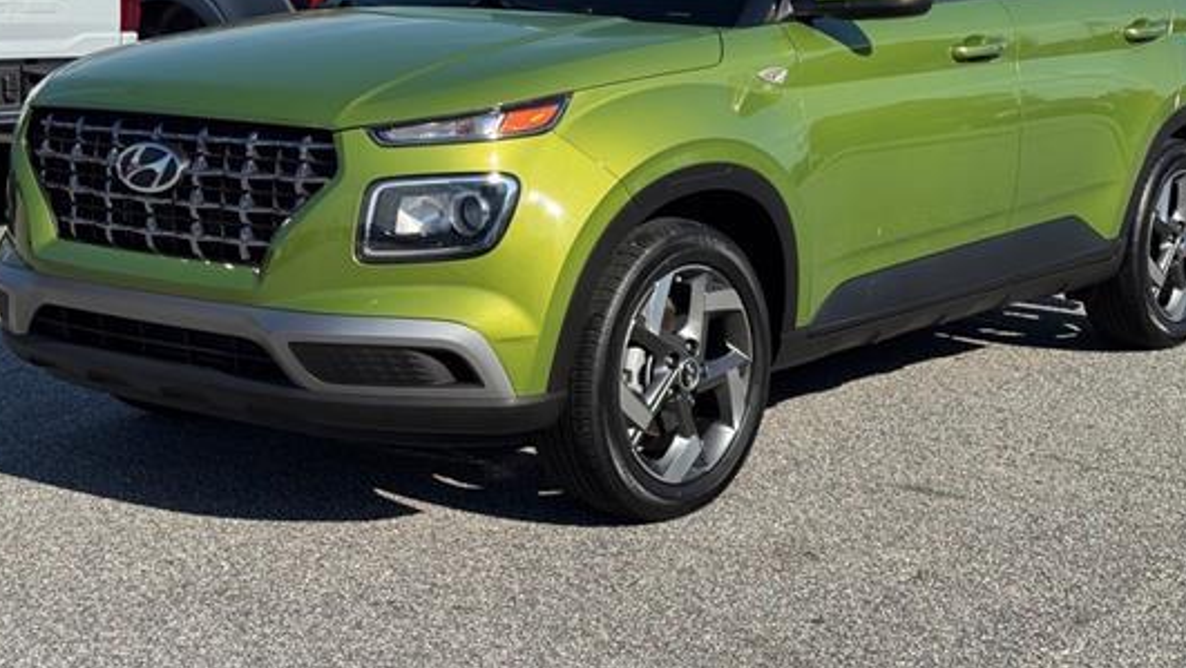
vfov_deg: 19.1
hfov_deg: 33.3
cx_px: 610
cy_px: 223
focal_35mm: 63
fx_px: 1982
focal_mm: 6.76
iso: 64
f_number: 1.78
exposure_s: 1/4049
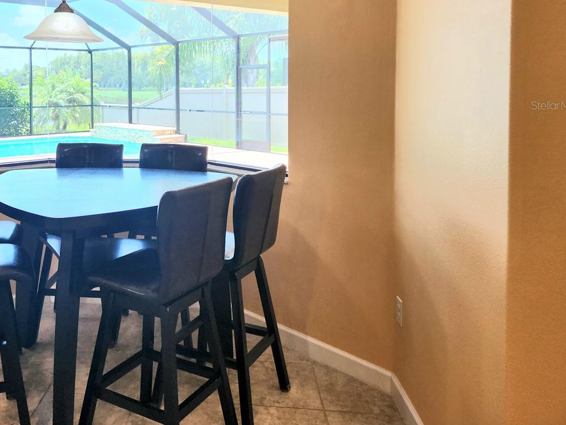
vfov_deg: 39.6
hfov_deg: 50.7
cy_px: 105
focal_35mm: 35
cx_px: 151
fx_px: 572
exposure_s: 1/120
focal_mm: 5.4
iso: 50
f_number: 1.8
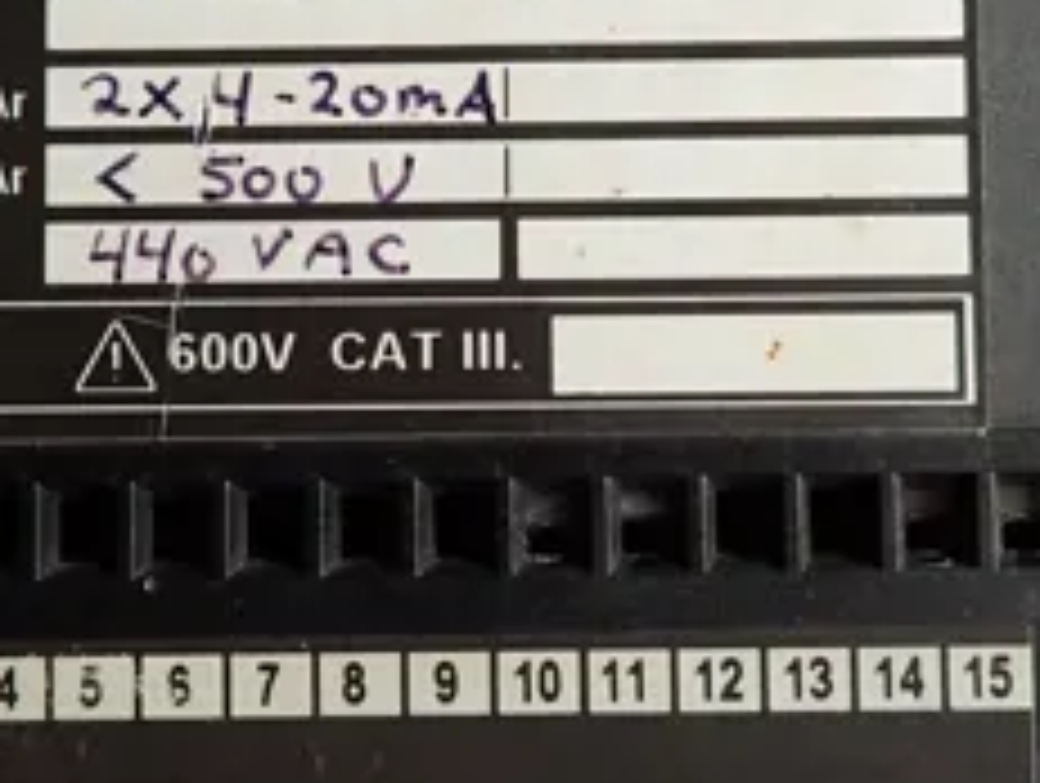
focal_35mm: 67
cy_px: 277
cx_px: 360
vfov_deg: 21.9
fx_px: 2016
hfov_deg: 28.8
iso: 100
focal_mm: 4.5
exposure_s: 1/200
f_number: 2
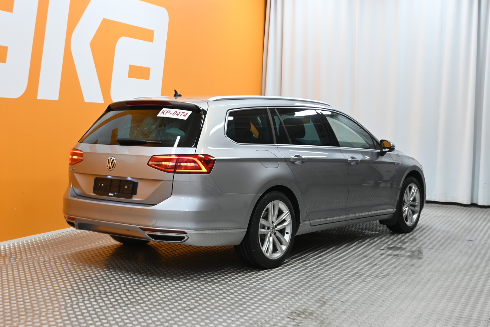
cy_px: 164
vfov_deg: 29.4
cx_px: 245
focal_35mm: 46
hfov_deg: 43.0
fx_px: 623
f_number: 4.8
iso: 400
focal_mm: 30.5
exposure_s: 1/30
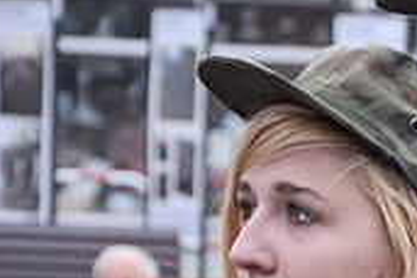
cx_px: 780
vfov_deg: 2.8
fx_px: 5699
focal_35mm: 492
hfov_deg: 4.1
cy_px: 428
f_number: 5.6
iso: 500
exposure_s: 1/500
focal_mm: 66
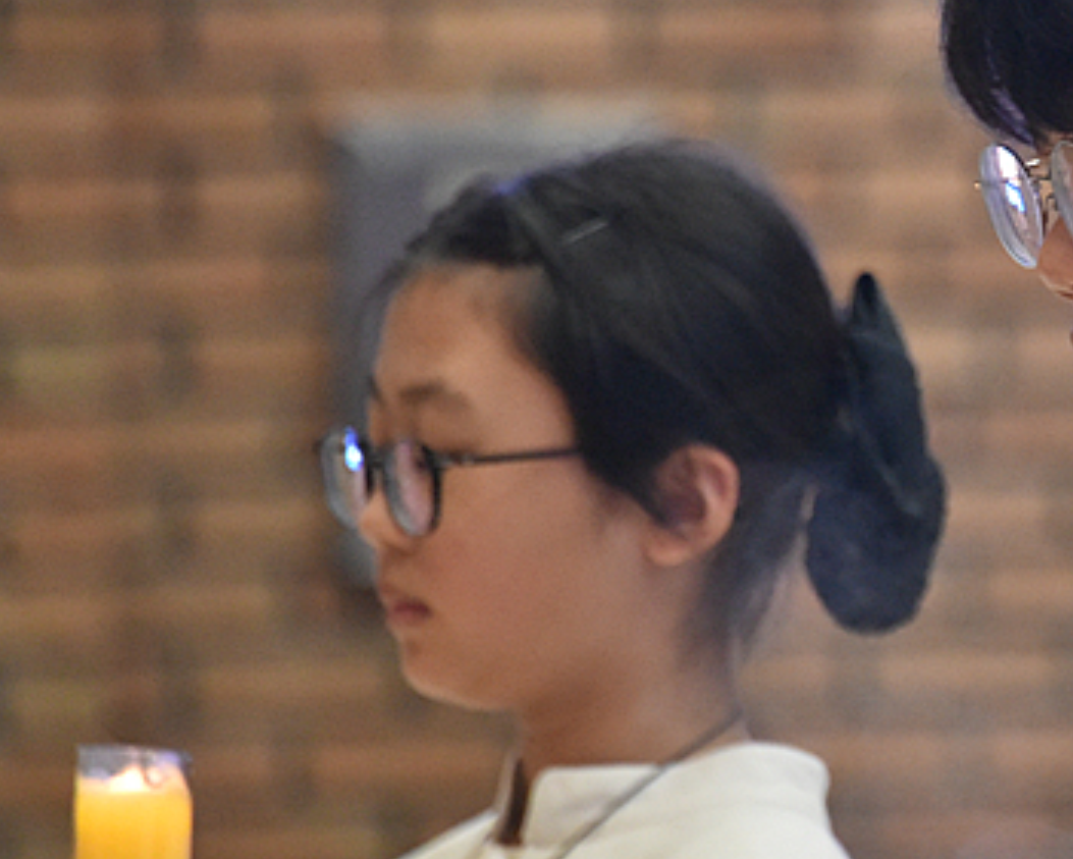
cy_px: 223
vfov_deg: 2.1
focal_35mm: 722
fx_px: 22935
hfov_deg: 2.7
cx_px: 1168
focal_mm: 300
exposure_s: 1/125
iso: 5600
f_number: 5.6
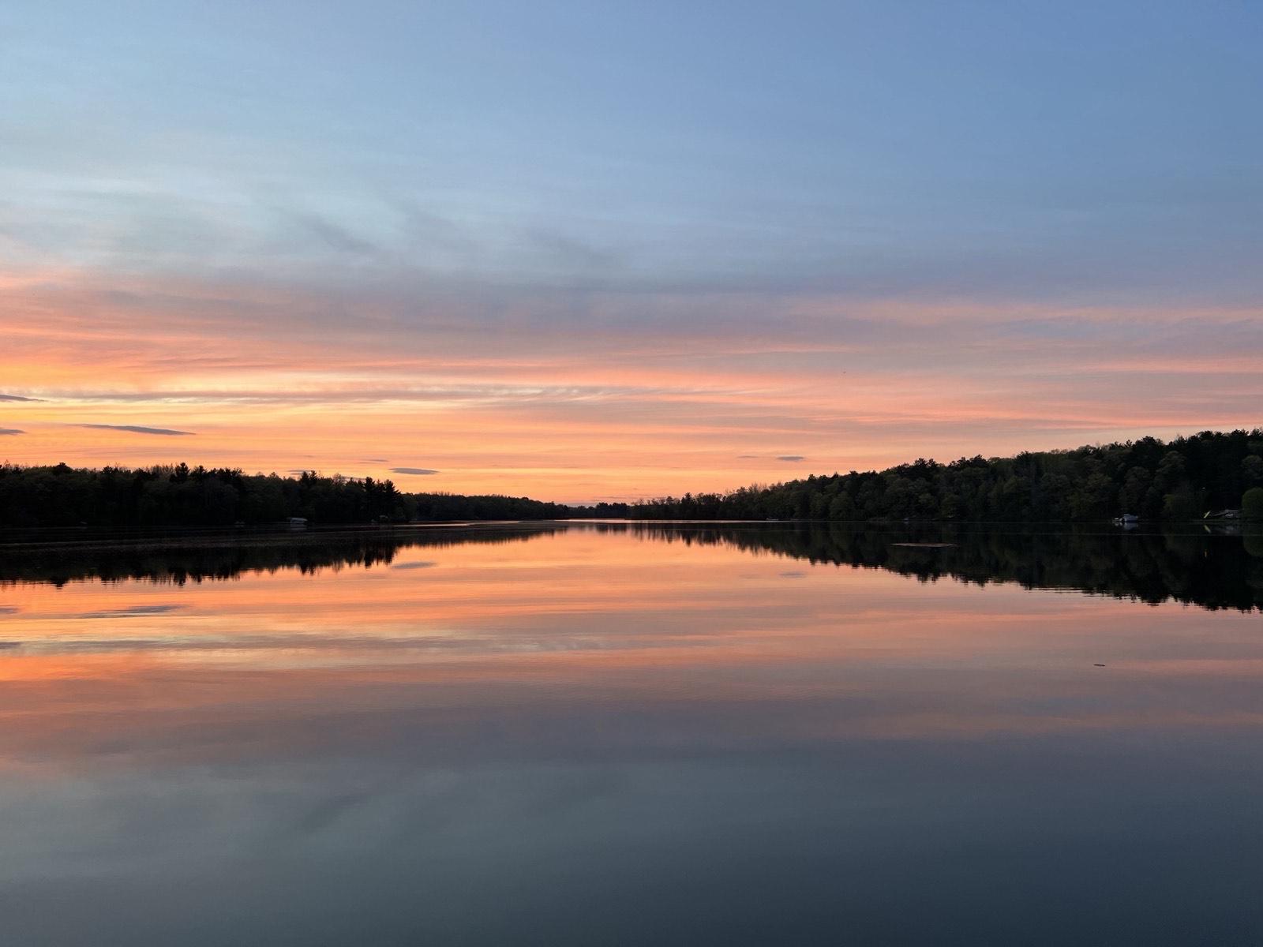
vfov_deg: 53.1
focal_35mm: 26
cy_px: 474
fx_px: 949
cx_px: 632
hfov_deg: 67.3
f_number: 1.5
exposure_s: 1/121
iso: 40
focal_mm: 5.7
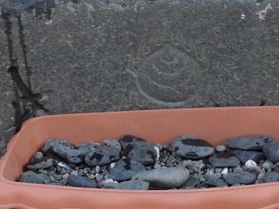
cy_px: 133
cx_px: 197
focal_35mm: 83
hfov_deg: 23.4
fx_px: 669
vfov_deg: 17.8
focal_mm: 4.6
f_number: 3.5
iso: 100
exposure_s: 1/100
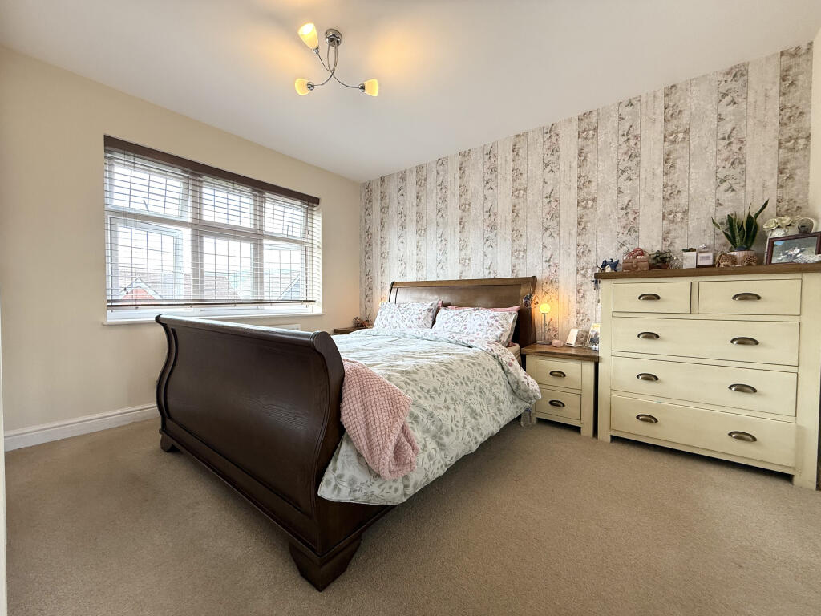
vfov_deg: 85.7
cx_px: 410
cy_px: 308
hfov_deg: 102.1
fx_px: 332
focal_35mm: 14
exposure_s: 1/100
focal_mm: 2.22
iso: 100
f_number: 2.2
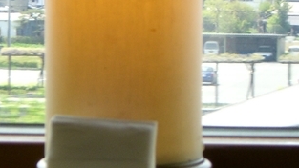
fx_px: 2513
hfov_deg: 6.8
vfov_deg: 3.8
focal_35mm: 317
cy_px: 109
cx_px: 114
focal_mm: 18.6
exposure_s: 1/125
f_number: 5.2
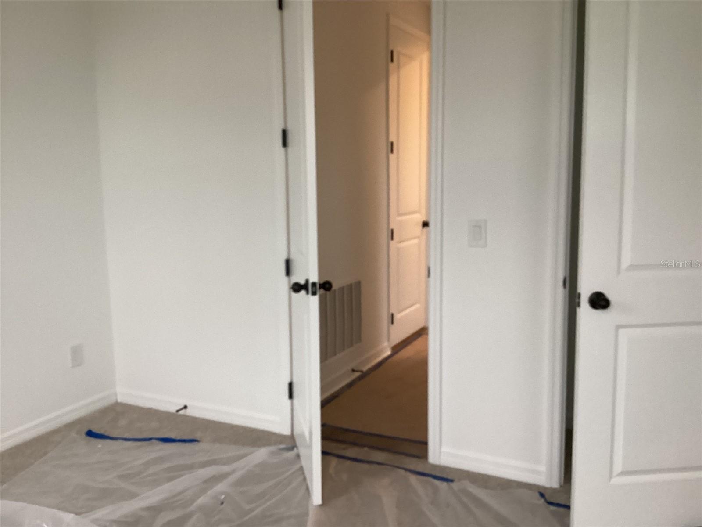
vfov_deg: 45.4
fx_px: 629
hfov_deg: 58.4
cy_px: 264
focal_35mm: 31
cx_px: 351
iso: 250
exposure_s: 1/60
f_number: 2.4
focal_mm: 3.3
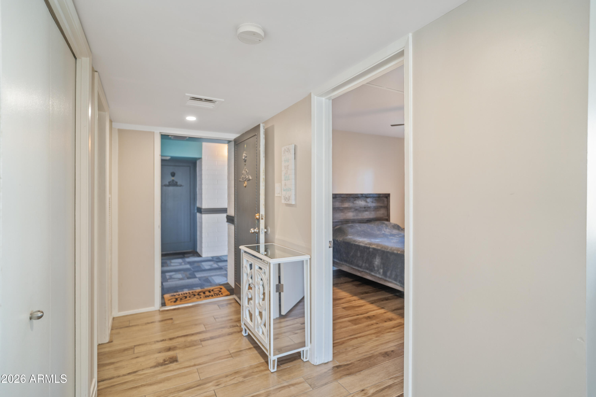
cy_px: 198
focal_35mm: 16
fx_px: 265
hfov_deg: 96.7
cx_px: 298
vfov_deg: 73.7
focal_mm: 16
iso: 250
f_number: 2
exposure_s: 1/30
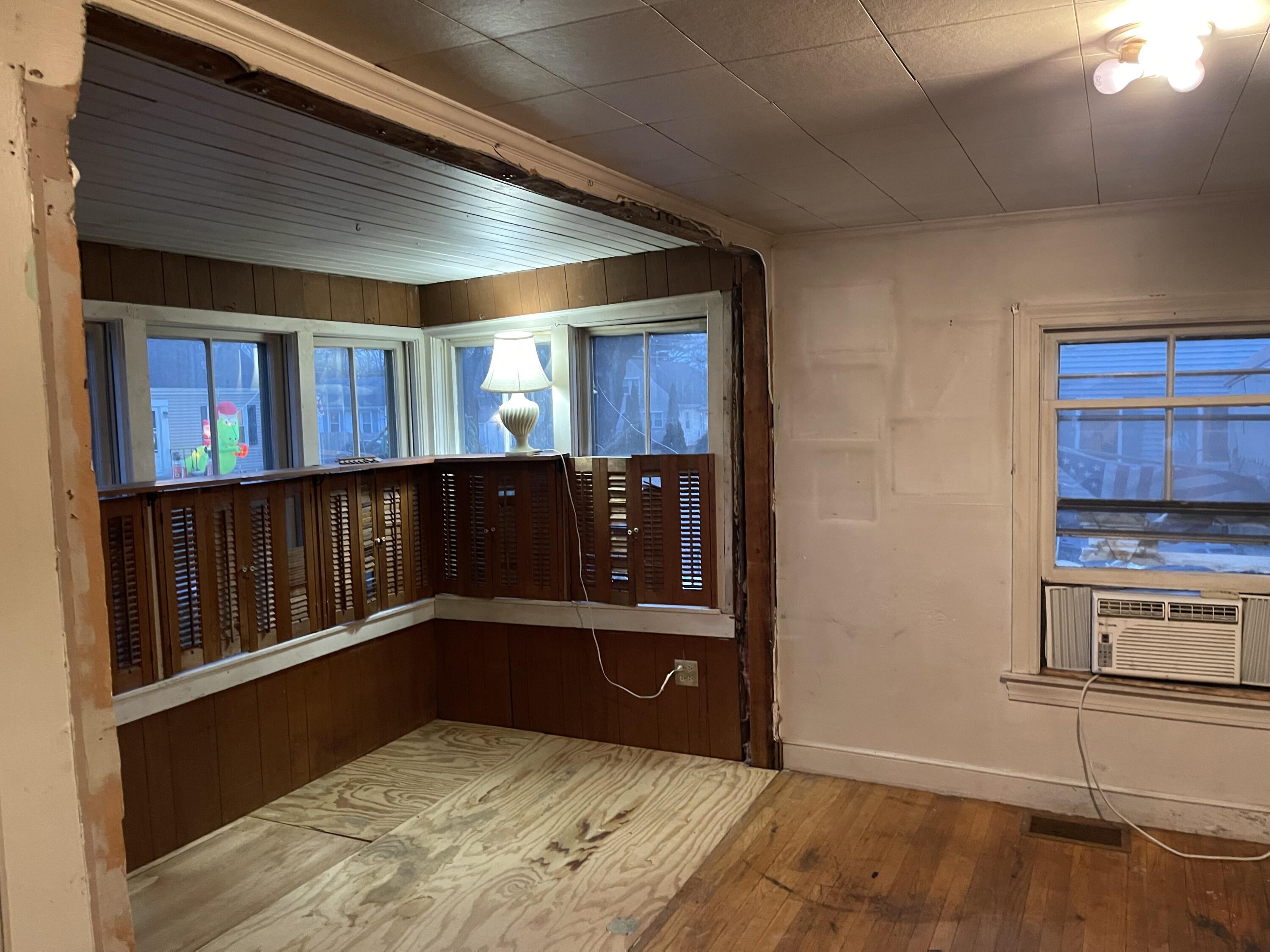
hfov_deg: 69.4
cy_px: 476
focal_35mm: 25
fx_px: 917
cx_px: 635
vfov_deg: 54.9
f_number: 1.6
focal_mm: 5.1
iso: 500
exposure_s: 1/30
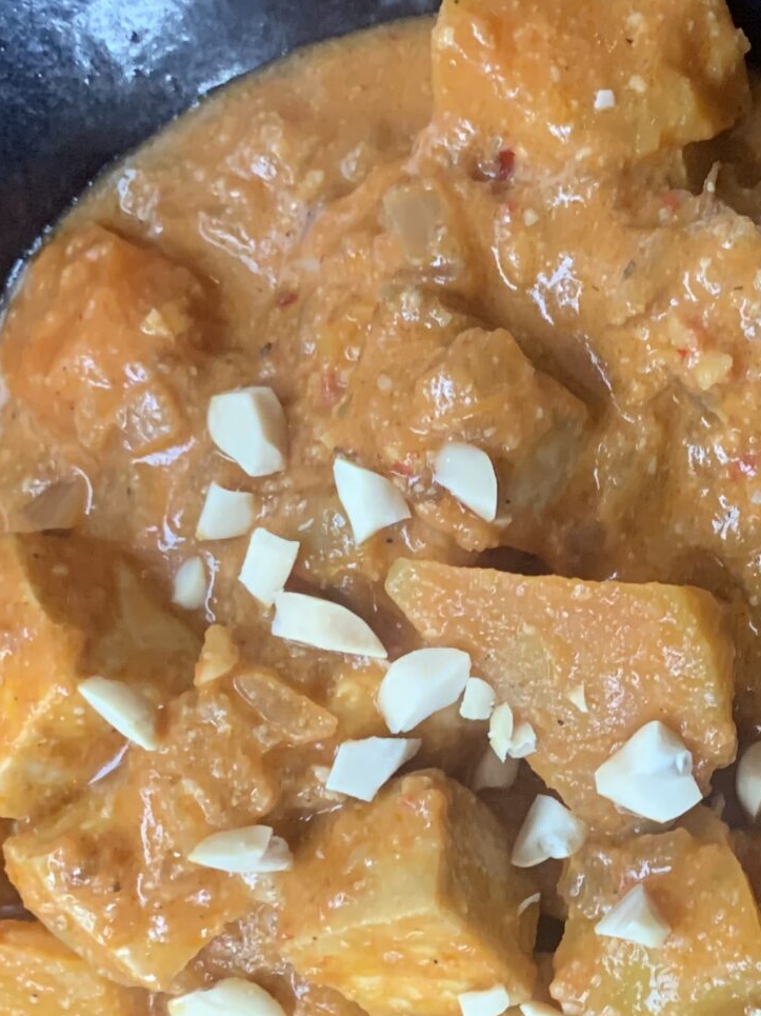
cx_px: 785
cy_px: 681
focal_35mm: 69
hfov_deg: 20.5
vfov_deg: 28.0
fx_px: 2024
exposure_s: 1/33
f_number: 1.8
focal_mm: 4.25
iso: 400
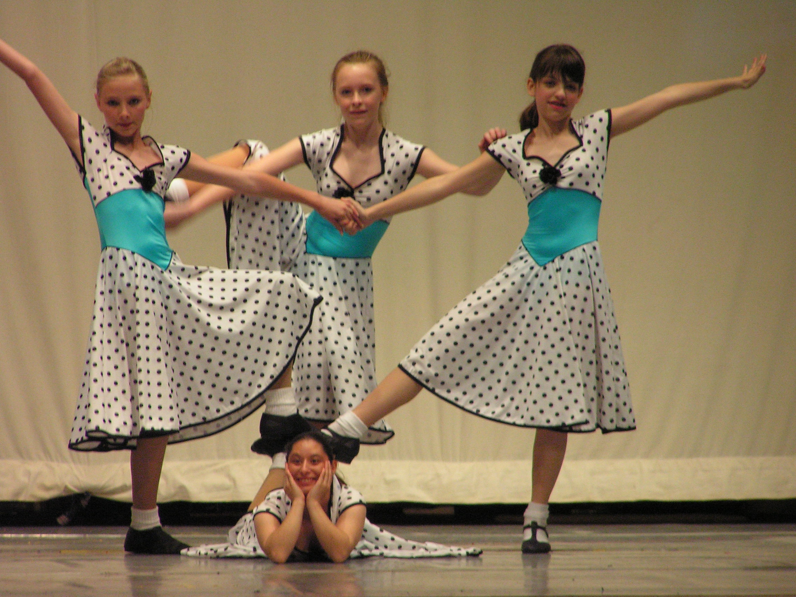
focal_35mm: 380
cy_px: 298
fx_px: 8738
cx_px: 398
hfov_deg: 5.2
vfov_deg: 3.9
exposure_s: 1/125
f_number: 3.7
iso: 200
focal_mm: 63
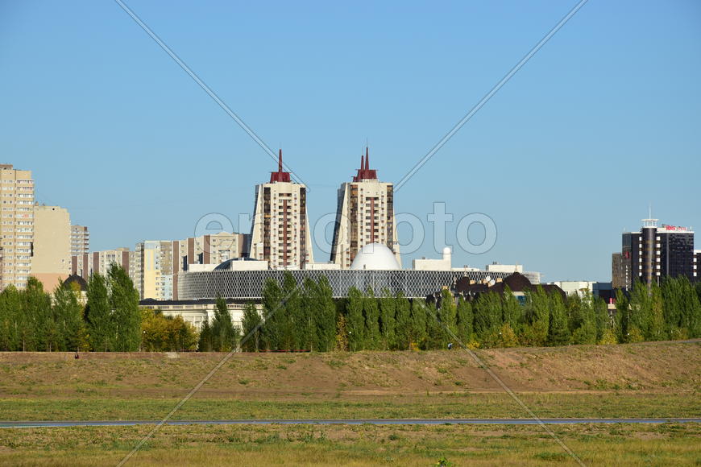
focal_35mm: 158
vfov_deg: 8.7
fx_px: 3067
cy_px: 234
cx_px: 350
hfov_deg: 13.0
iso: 200
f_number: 9
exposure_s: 1/640
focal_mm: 105
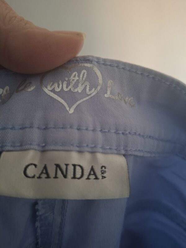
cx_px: 93
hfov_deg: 58.9
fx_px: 165
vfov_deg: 73.9
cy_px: 124
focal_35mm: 23
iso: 400
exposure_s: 1/30
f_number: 1.8
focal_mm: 5.54
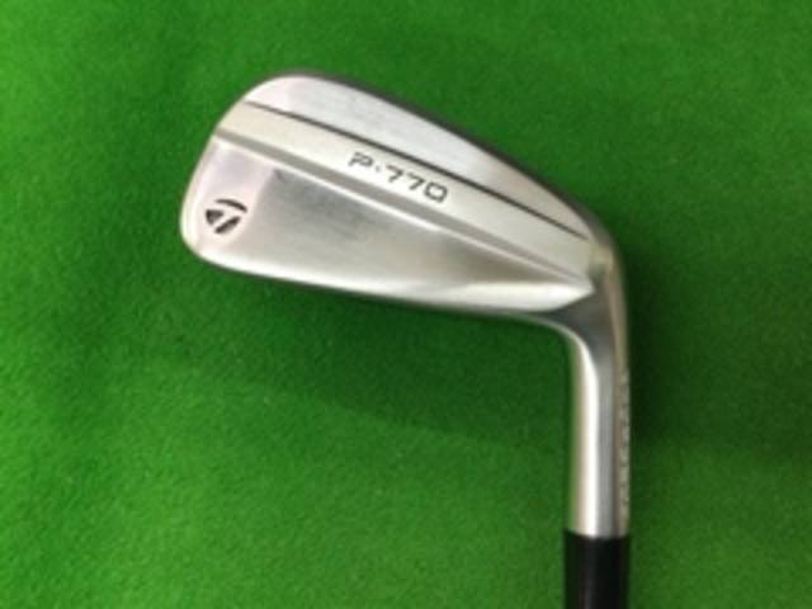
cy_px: 304
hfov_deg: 58.4
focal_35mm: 31
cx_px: 406
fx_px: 727
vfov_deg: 45.4
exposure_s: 1/30
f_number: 2.4
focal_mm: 3.3
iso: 80
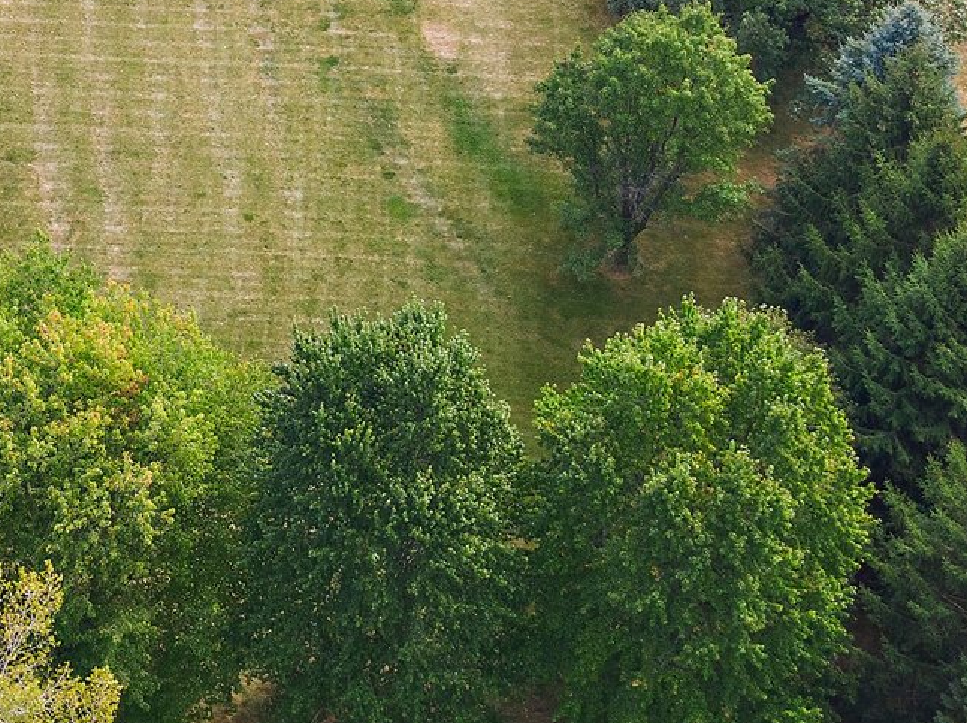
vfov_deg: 13.5
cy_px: -73
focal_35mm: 107
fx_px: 2986
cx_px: 130
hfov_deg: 18.1
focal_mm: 8.6
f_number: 3.8
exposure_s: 1/160
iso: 100
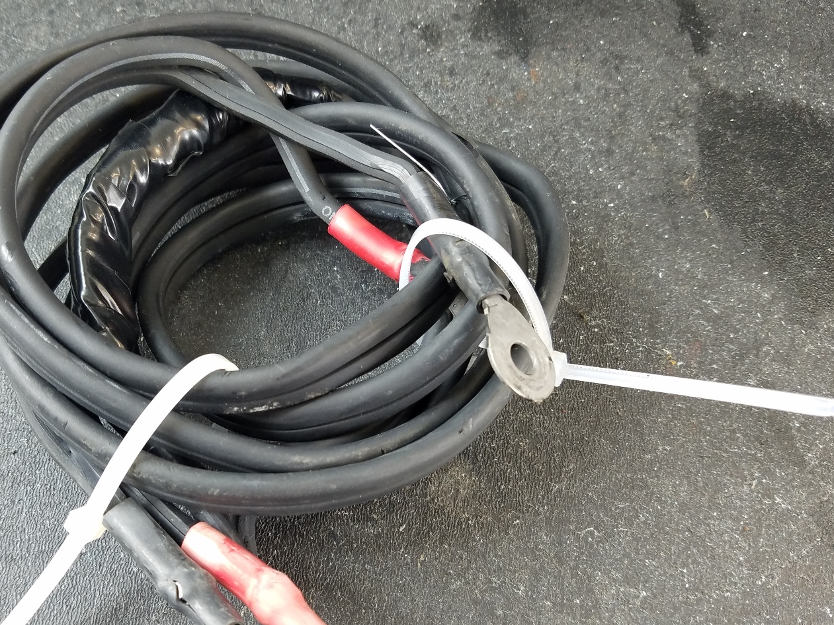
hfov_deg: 54.8
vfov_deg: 42.8
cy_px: 359
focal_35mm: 33
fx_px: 795
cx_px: 319
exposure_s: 1/60
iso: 100
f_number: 1.7
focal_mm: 4.2
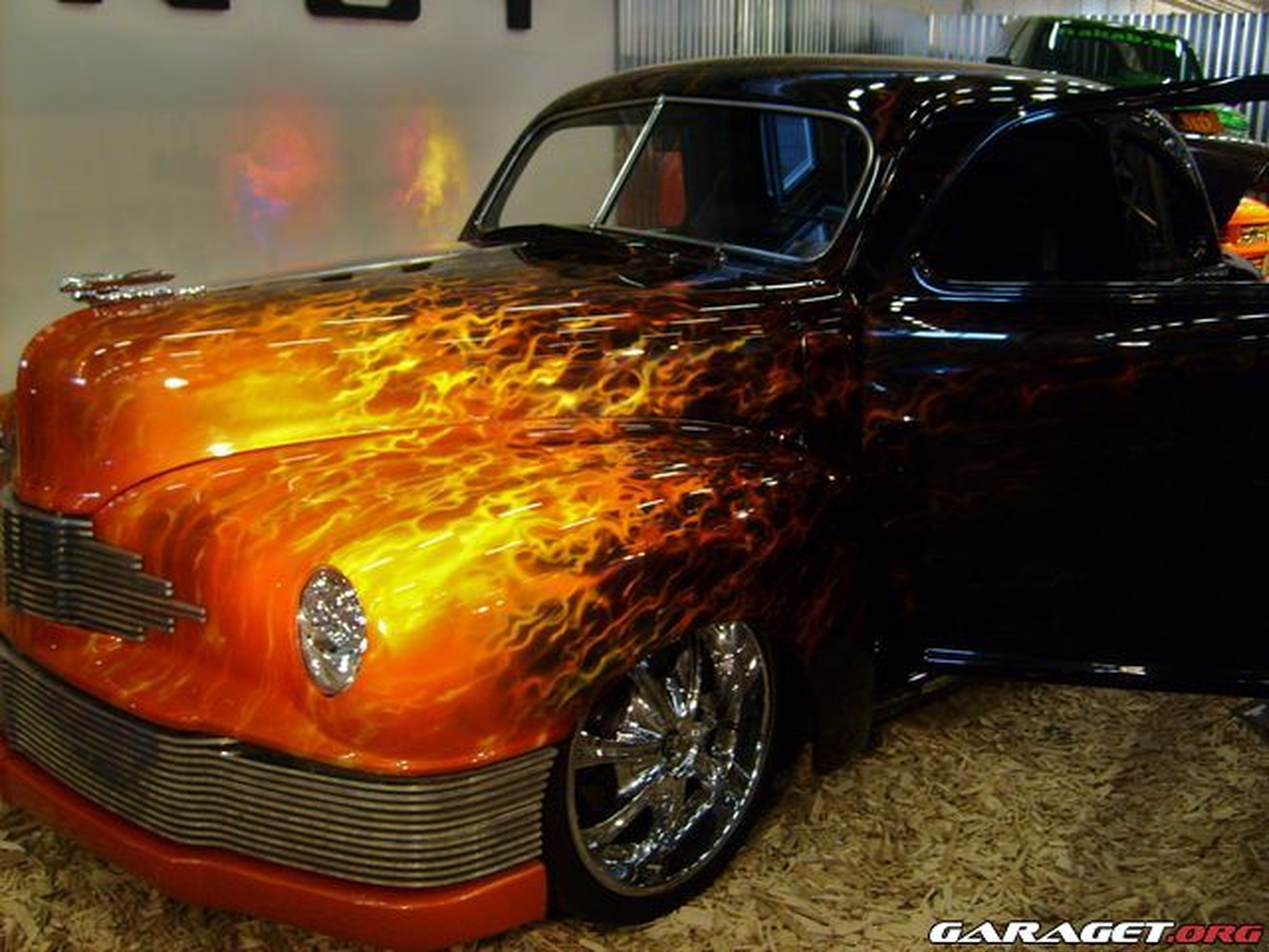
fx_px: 1283
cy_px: 476
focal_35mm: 35
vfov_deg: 40.7
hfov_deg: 52.6
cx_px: 634
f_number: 2.8
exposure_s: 1/45
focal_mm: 5.8
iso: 160
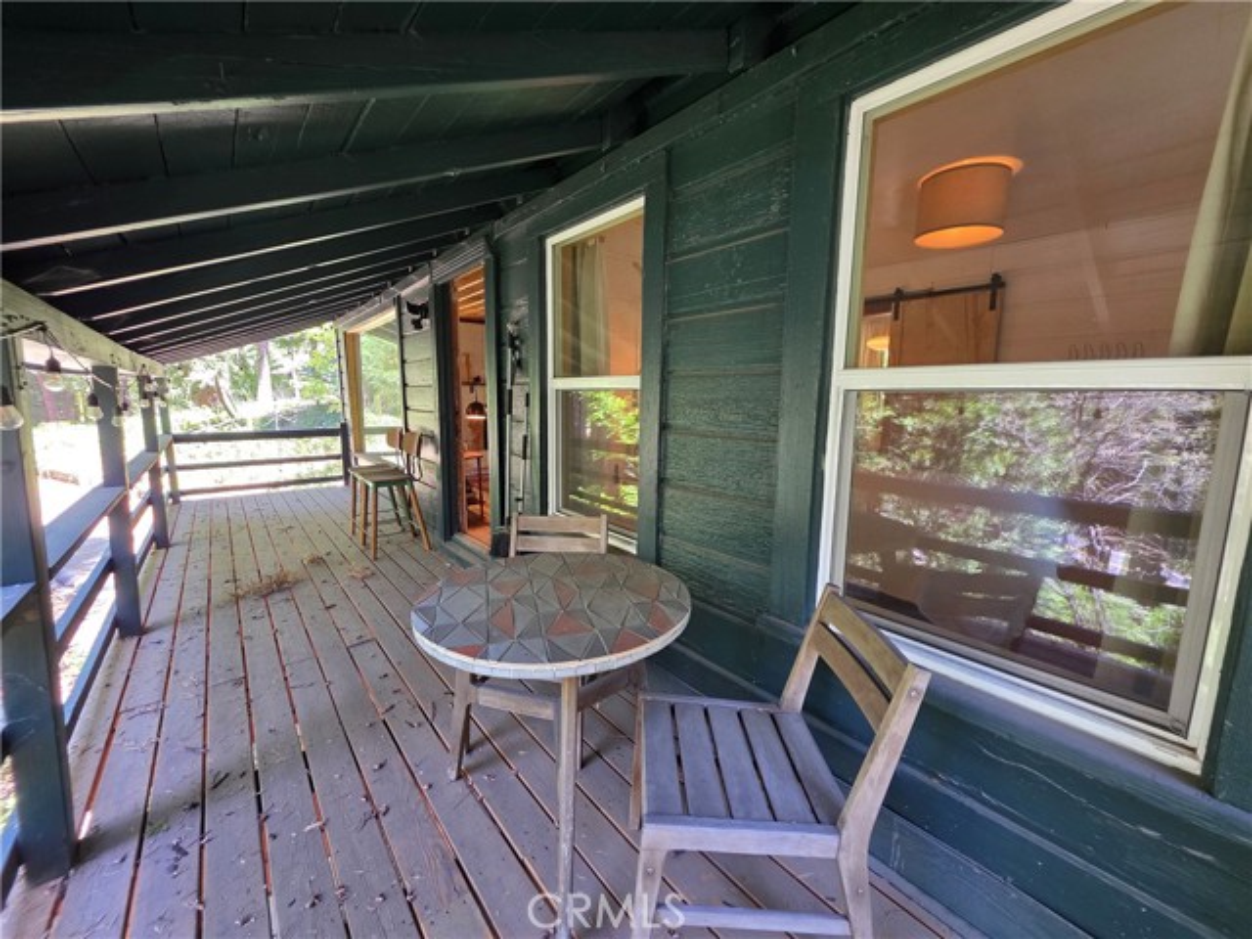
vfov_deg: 89.9
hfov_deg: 106.2
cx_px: 626
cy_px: 470
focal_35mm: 13
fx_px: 470
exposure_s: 1/60
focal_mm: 2.2
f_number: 1.9
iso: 160
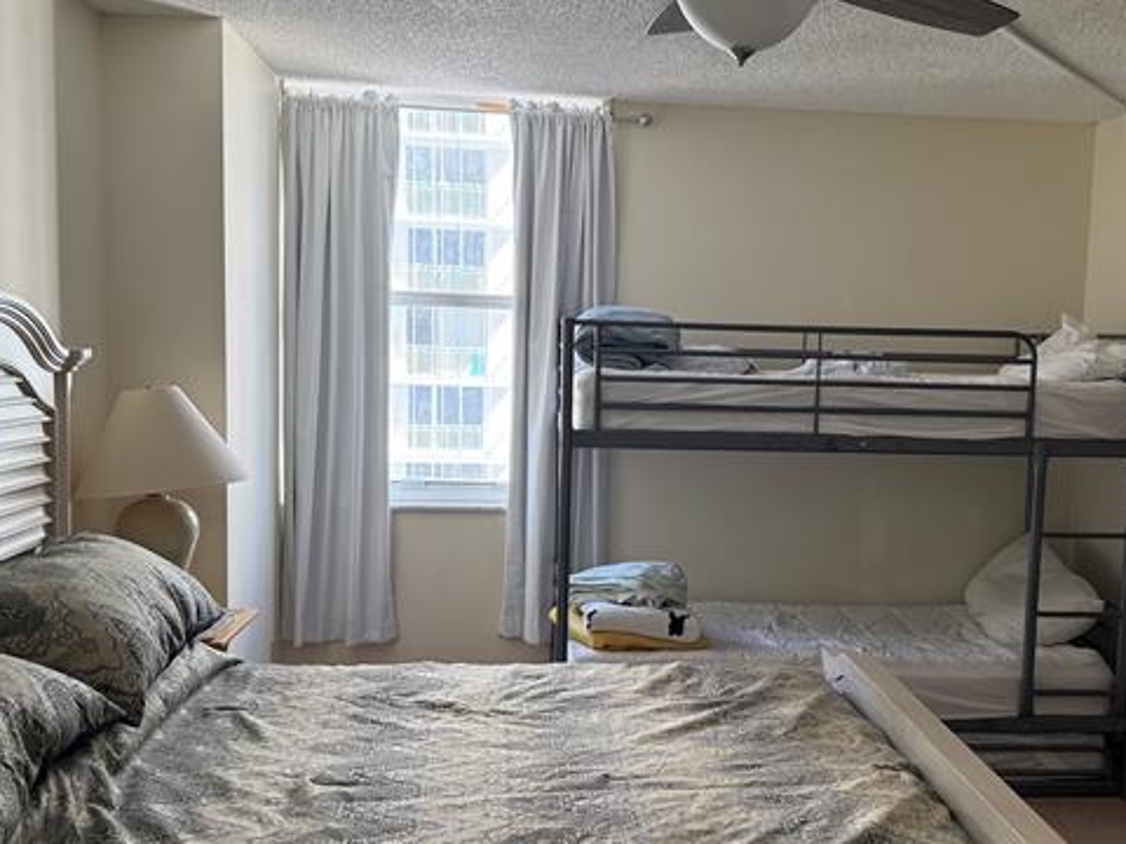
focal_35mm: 40
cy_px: 478
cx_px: 687
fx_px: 1301
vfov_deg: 35.9
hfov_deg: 46.5
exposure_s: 1/191
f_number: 1.78
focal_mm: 6.76
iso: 200
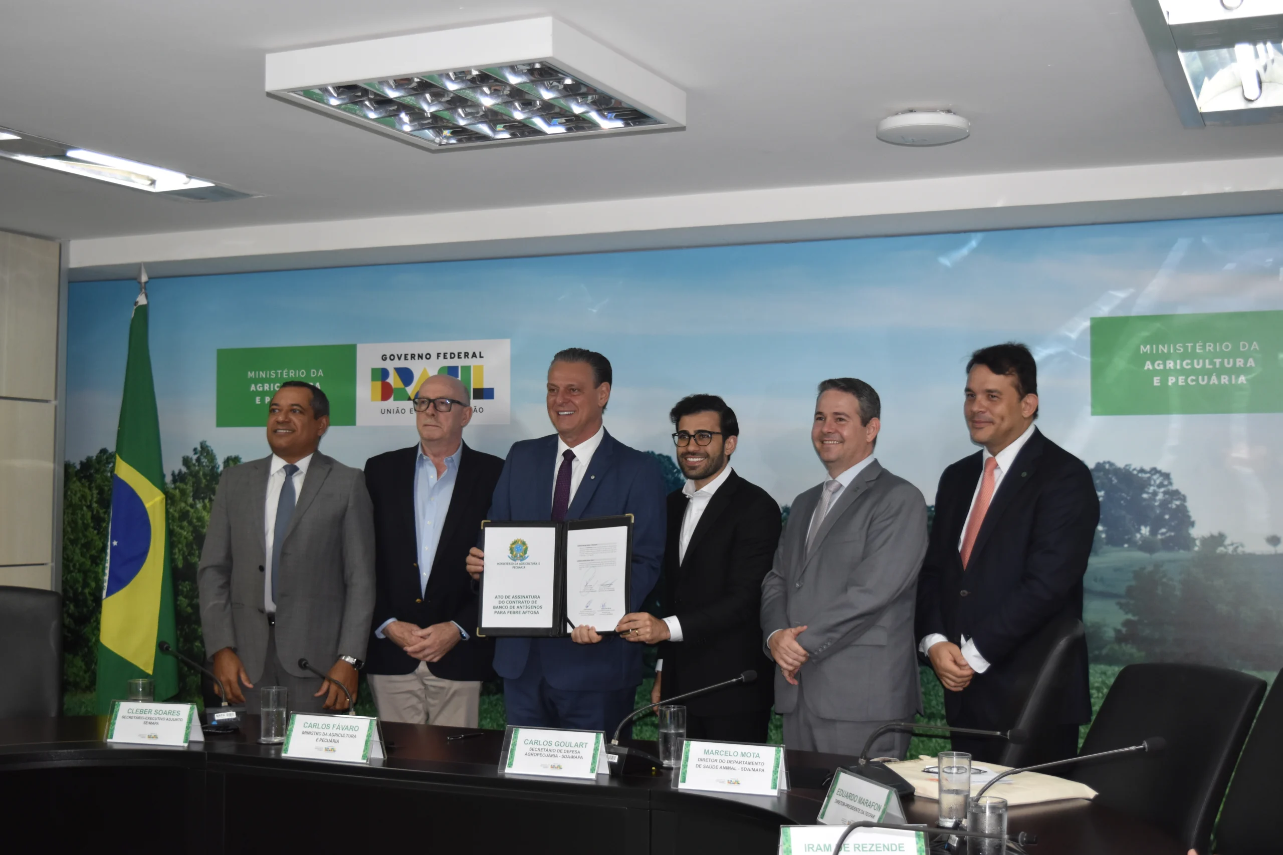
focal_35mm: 46
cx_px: 642
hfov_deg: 42.3
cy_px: 428
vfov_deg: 28.9
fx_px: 1657
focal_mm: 31
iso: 900
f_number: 4.2
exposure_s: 1/60
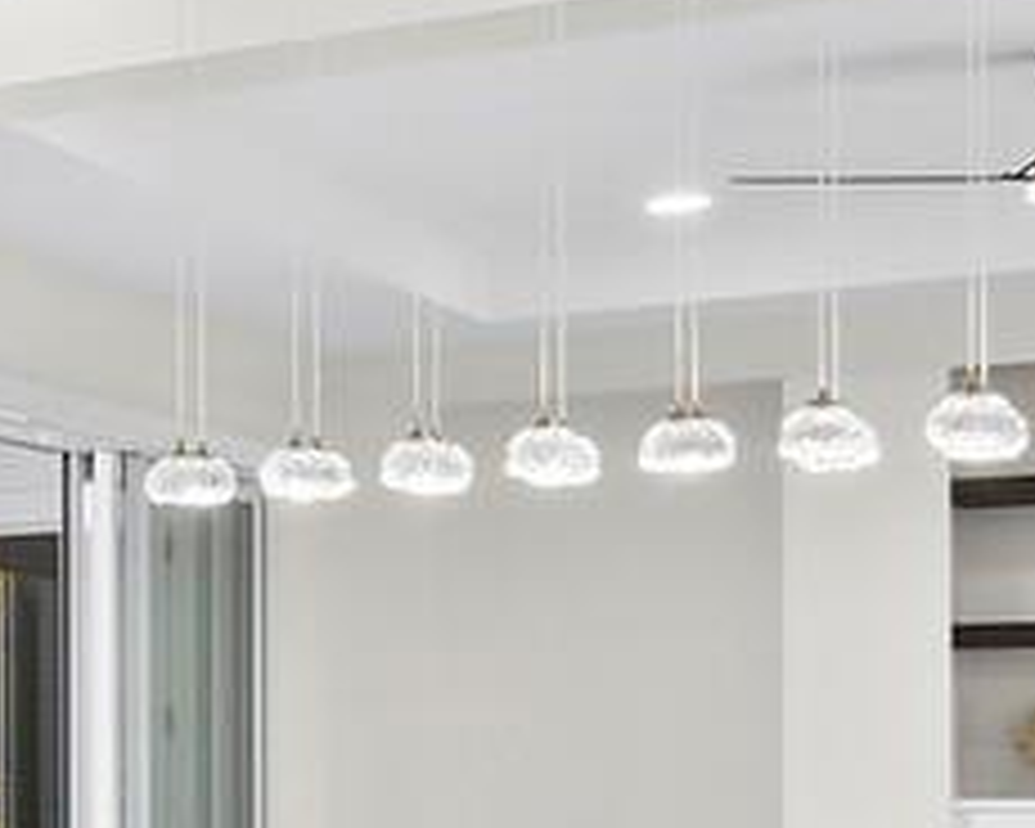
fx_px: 2910
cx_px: -1634
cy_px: 760
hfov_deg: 13.2
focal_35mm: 95
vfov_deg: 16.0
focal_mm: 7
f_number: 13
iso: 320
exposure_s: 1/6
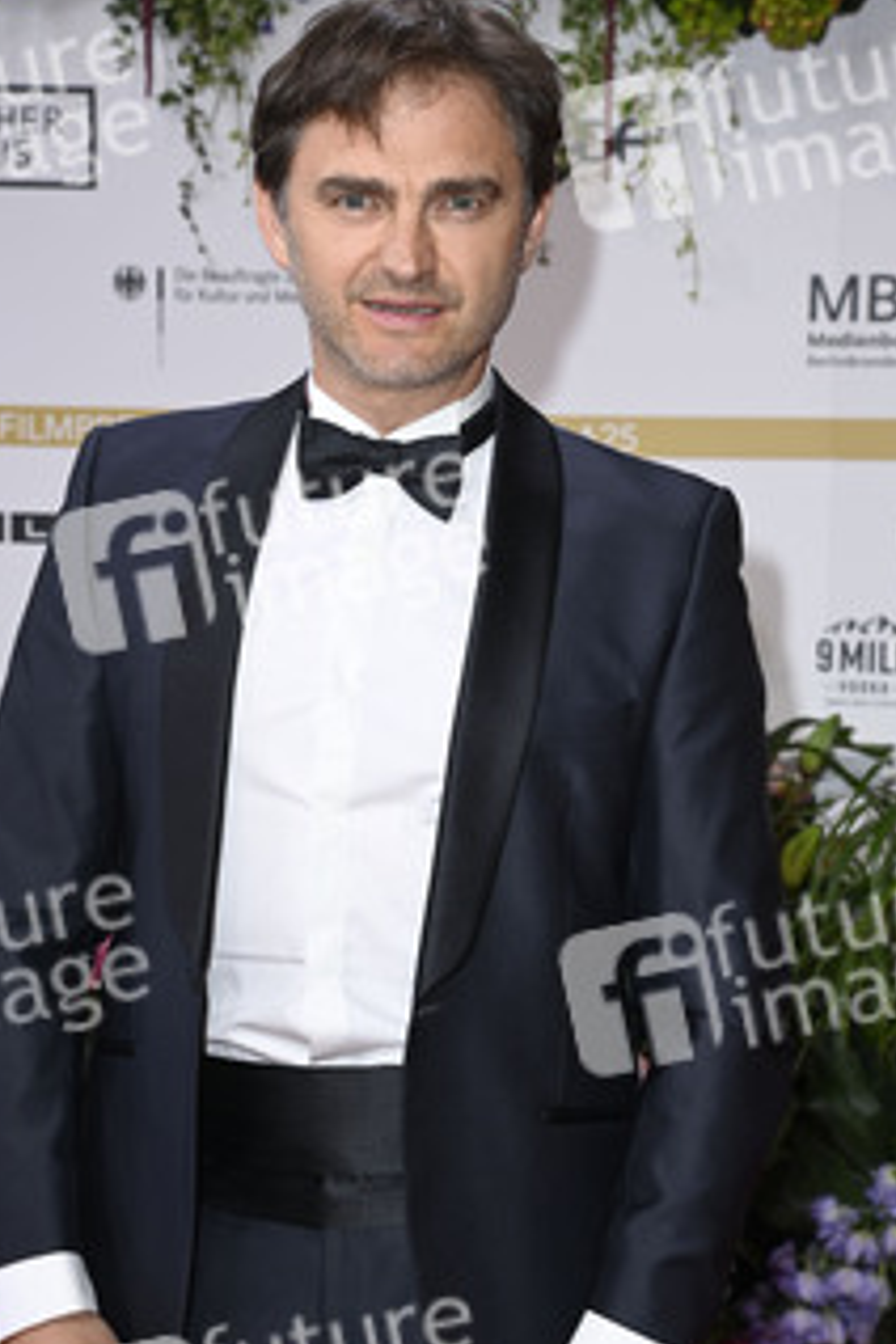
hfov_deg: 13.3
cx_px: 393
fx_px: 3845
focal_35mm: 103
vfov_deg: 19.8
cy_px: 765
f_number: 6.3
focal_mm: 82
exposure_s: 1/250
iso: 640
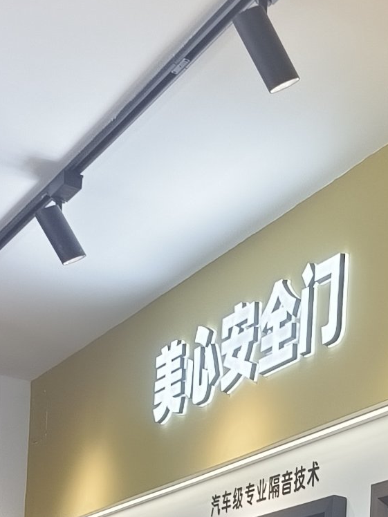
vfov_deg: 20.9
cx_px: 638
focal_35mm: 84
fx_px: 1255
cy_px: 693
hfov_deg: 15.7
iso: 89
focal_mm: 5.5
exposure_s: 1/100
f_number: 1.75
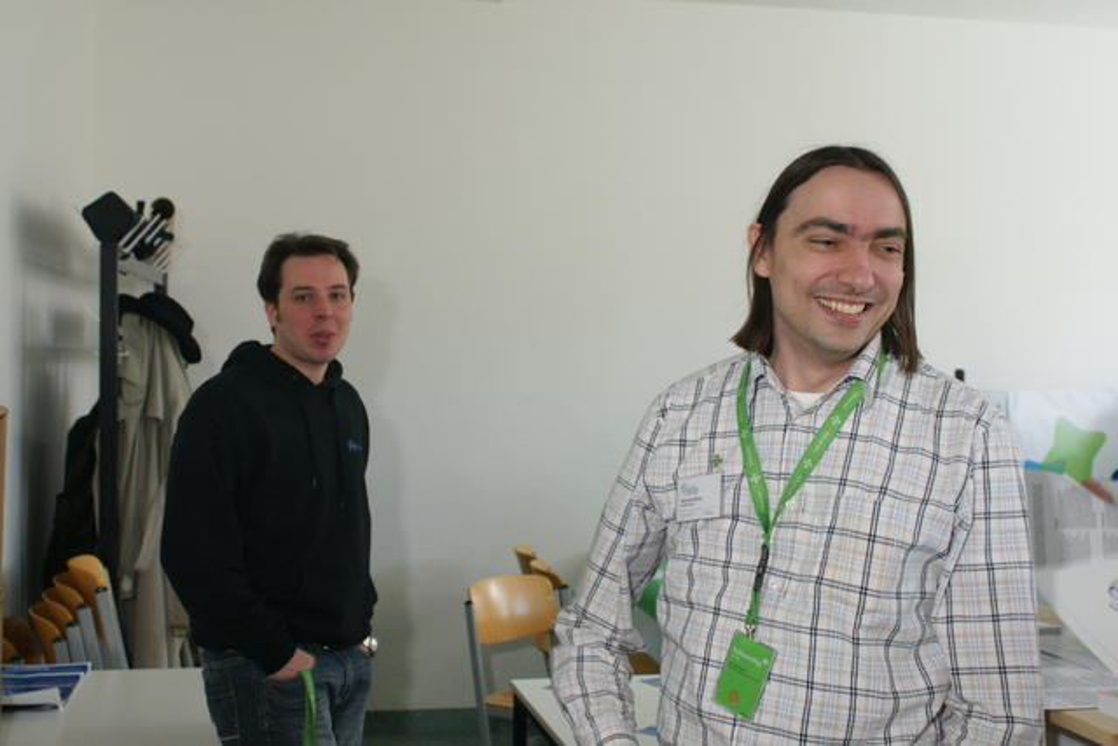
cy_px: 373
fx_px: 1305
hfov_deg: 46.4
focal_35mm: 42
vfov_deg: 31.9
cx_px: 559
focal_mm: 28
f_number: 5.6
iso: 800
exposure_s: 1/80
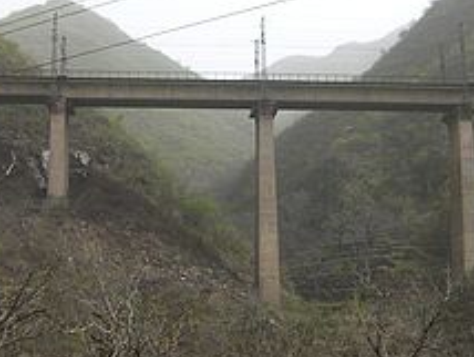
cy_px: 137
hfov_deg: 27.3
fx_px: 973
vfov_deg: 20.7
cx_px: 268
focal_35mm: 71
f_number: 4.3
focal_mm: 6.2
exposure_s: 1/320
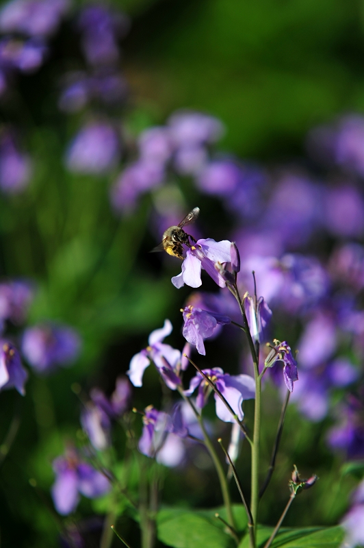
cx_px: 182
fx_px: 3038
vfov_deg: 10.3
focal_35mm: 200
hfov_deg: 6.9
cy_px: 274
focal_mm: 200
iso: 400
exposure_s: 1/3200
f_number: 4
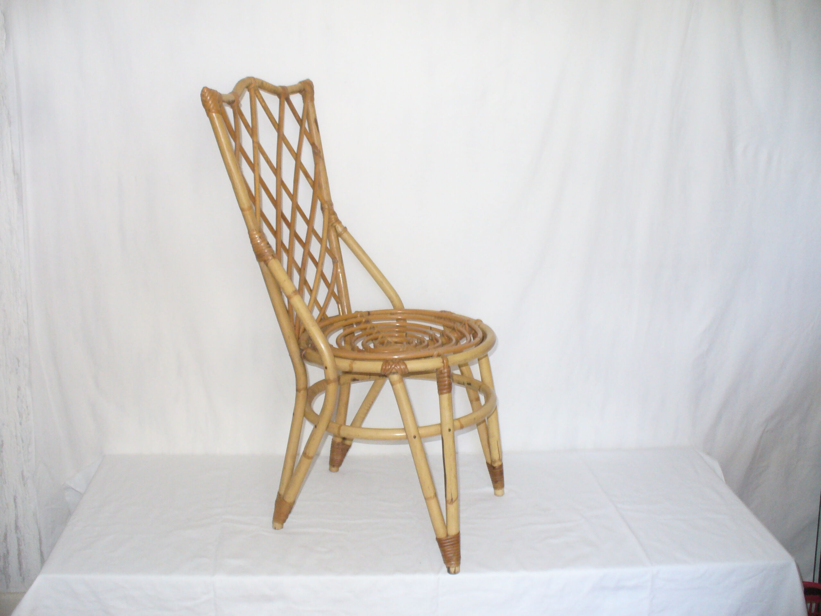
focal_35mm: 37
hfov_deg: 50.1
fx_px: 878
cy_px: 308
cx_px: 410
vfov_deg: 38.7
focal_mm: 6.1
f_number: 2.8
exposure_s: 1/30
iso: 200
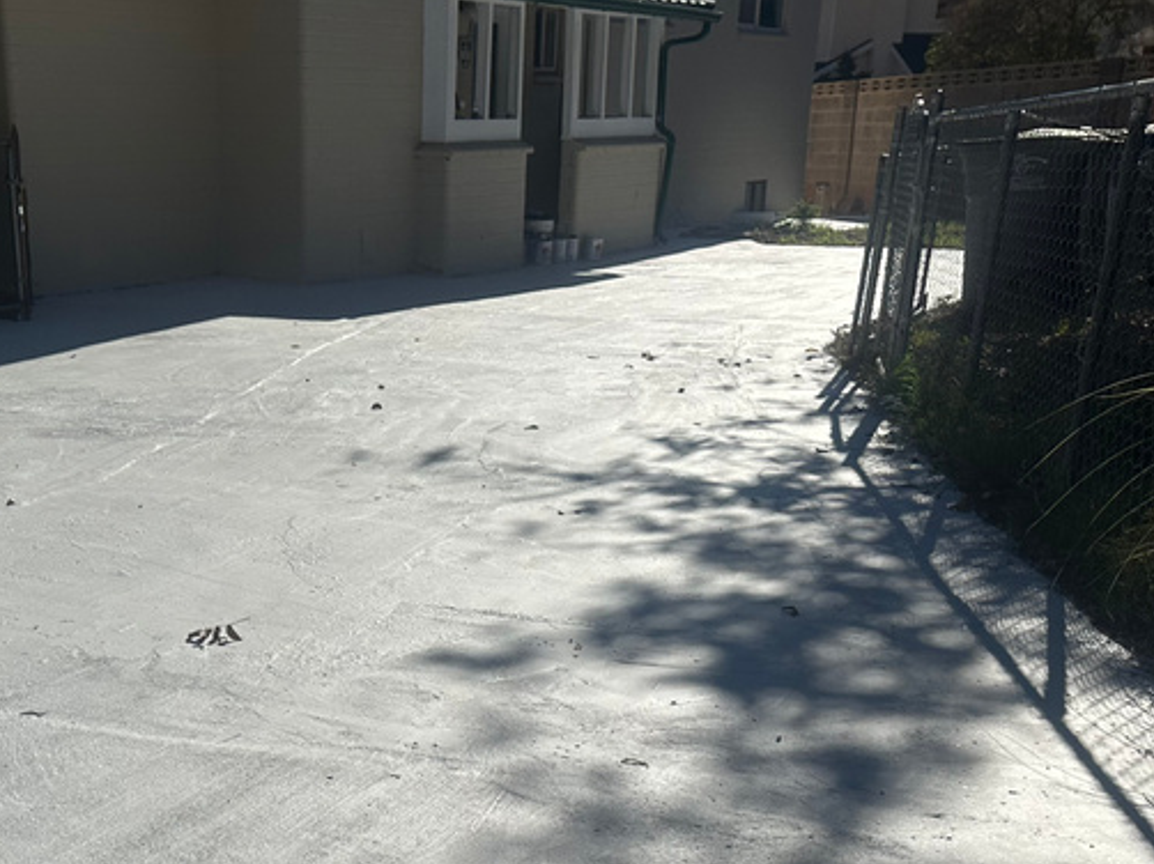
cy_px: 859
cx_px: 352
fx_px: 1633
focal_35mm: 49
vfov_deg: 27.9
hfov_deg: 38.3
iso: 80
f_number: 1.78
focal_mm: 6.86
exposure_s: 1/10753
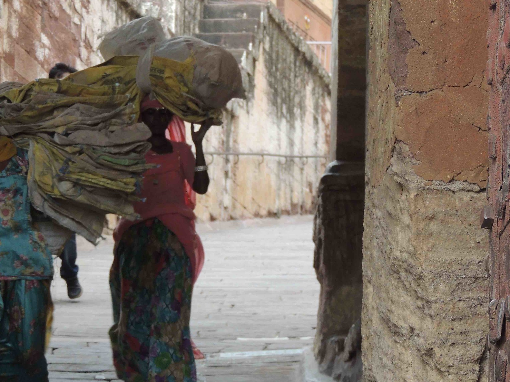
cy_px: 205
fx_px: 3241
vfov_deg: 6.8
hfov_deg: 9.0
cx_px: 228
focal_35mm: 220
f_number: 4.4
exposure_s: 1/125
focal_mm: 25.8
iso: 320
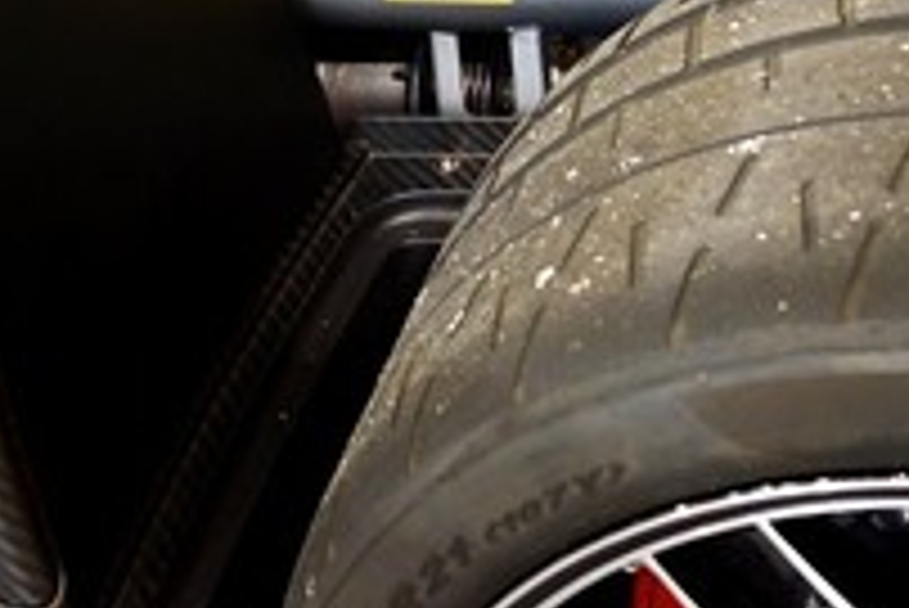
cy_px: -261
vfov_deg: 14.5
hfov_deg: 22.8
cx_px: 405
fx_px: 2249
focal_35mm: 89
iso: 640
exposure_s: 1/40
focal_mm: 11.32
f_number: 2.2
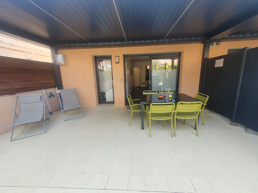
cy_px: 96
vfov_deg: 89.9
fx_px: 97
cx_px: 129
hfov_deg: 106.2
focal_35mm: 13
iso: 50
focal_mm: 1.8
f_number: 2.2
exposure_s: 1/100
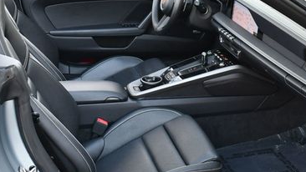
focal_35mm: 66
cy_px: 73
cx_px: 157
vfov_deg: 18.3
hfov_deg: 31.9
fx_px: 536
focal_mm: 18
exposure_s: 1/250
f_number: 3.5
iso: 560
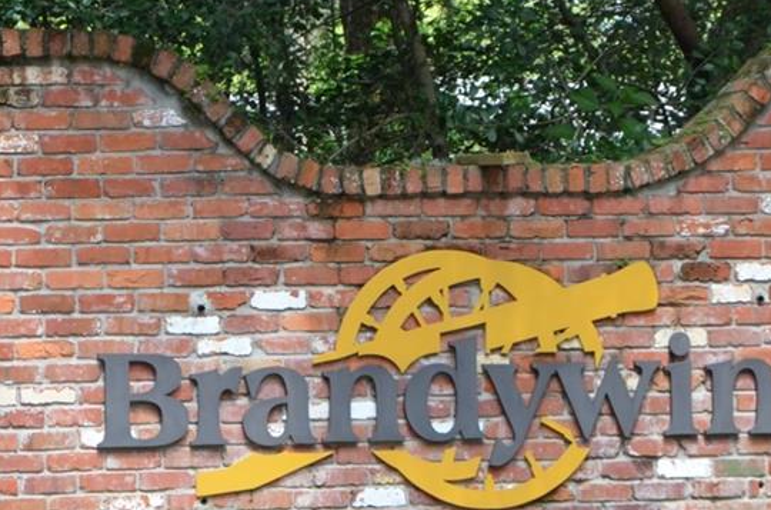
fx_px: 5222
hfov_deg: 8.4
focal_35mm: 244
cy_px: 241
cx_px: 204
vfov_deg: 5.6
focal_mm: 55
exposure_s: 1/125
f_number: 5.6
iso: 200
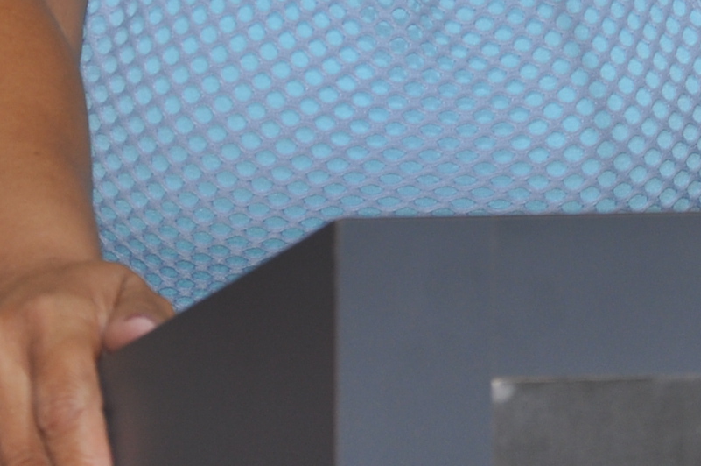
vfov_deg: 2.8
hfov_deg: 4.3
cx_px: 490
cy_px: -350
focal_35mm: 482
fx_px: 9374
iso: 200
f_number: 5.3
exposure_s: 1/60
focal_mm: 80
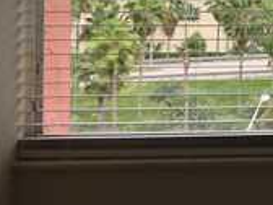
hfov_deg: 12.2
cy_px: -62
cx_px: 587
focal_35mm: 138
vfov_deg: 10.5
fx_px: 1088
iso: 32
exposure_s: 1/989
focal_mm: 4.15
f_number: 2.2
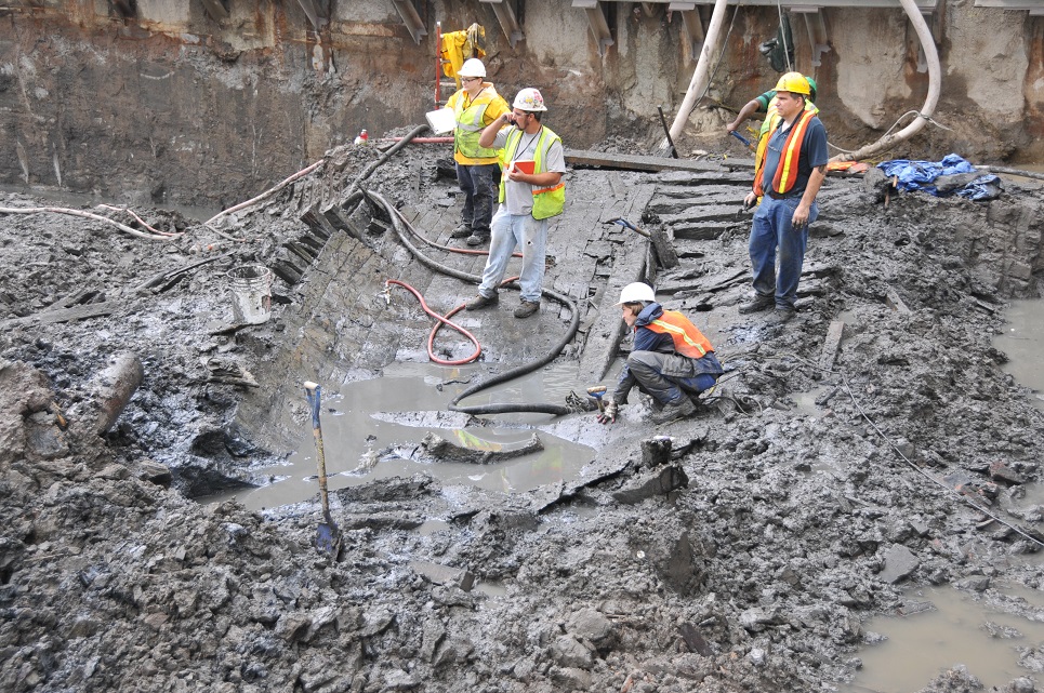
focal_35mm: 57
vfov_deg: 23.7
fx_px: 1651
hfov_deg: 35.1
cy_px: 346
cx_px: 522
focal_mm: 38
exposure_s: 1/100
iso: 250
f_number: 5
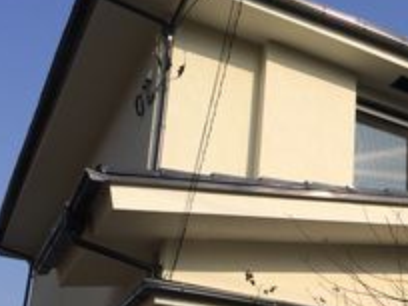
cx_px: 410
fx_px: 754
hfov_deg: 28.4
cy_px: 309
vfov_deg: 22.0
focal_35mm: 64
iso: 32
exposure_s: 1/2283
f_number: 2.2
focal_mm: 4.15
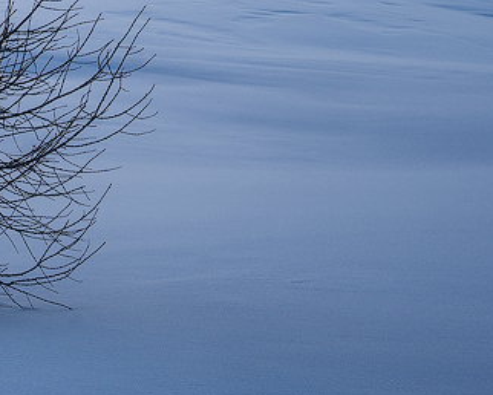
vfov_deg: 14.1
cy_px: -328
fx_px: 1402
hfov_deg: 15.5
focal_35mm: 96
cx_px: -521
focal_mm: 22
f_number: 11
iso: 100
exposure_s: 1/60
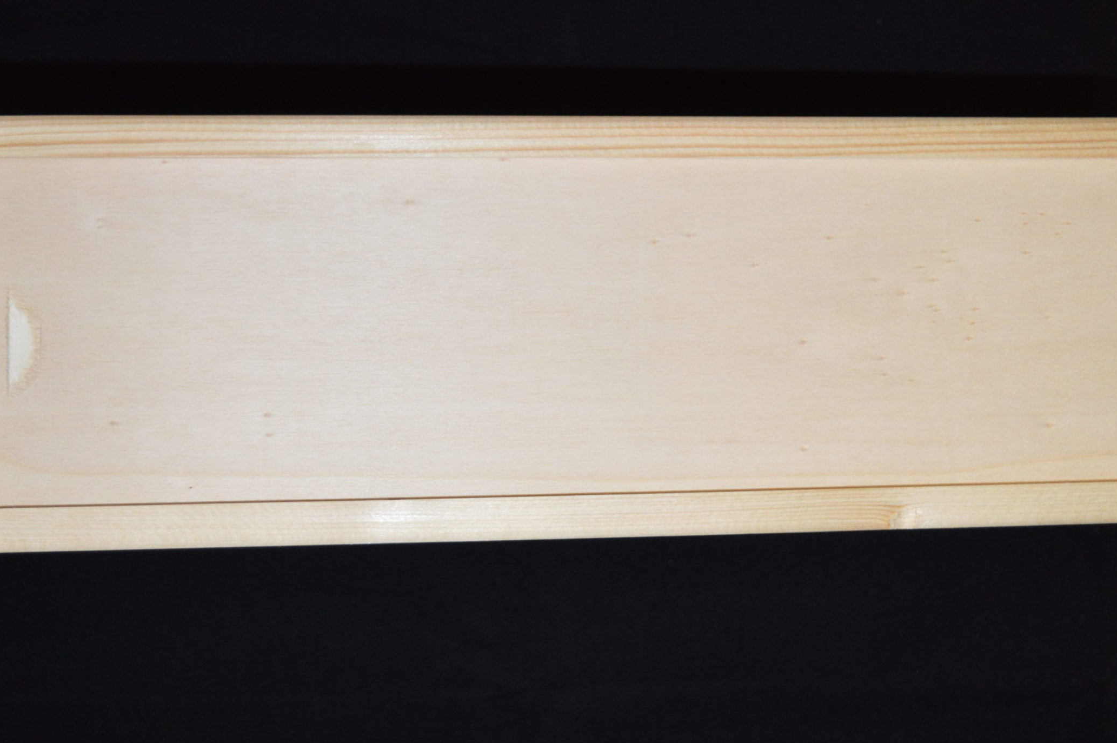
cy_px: 309
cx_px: 622
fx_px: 1786
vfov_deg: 23.5
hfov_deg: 34.7
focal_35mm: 58
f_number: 4.2
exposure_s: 1/60
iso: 1400
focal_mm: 31
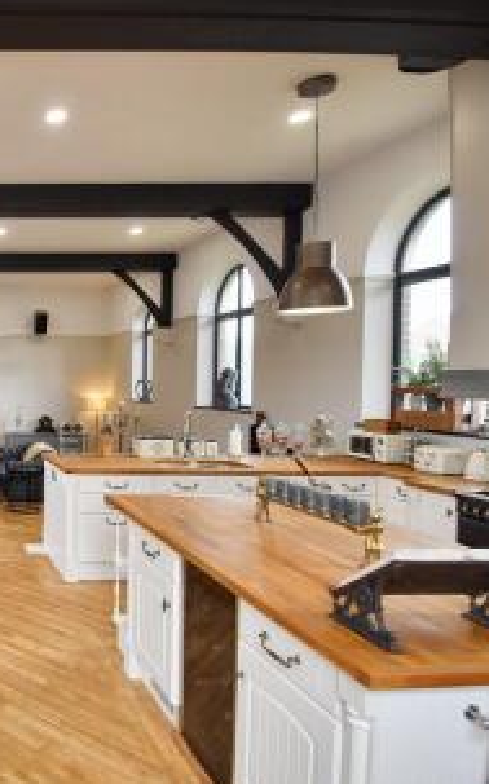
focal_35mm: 24
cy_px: 397
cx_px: -70
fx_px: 512
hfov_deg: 39.7
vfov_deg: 74.8
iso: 125
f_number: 4.5
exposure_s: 1/15
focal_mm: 10
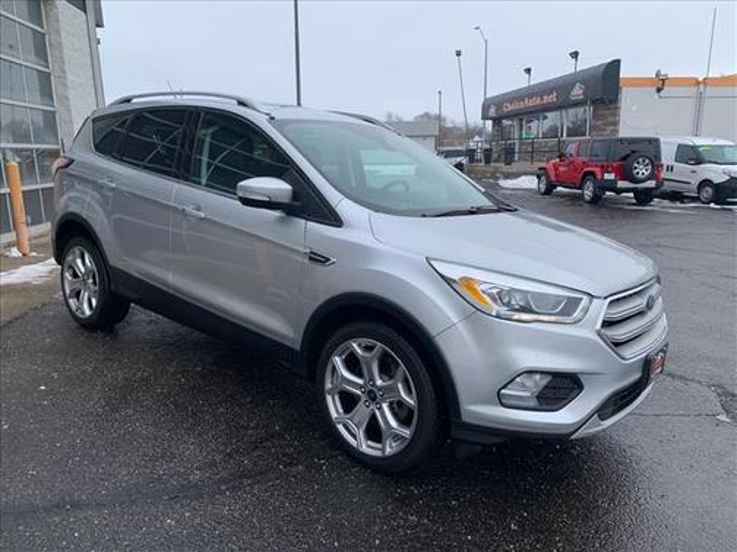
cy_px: 276
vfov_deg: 53.1
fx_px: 554
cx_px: 368
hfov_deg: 67.3
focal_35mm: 26
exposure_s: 1/669
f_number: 1.8
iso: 25
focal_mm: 4.25
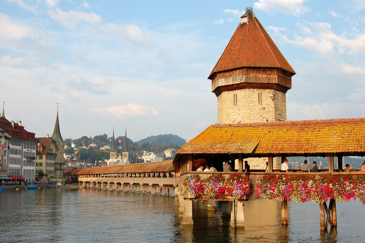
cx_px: 182
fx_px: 486
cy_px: 122
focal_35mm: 48
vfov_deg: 28.0
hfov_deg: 41.1
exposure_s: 1/250
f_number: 10
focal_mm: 32
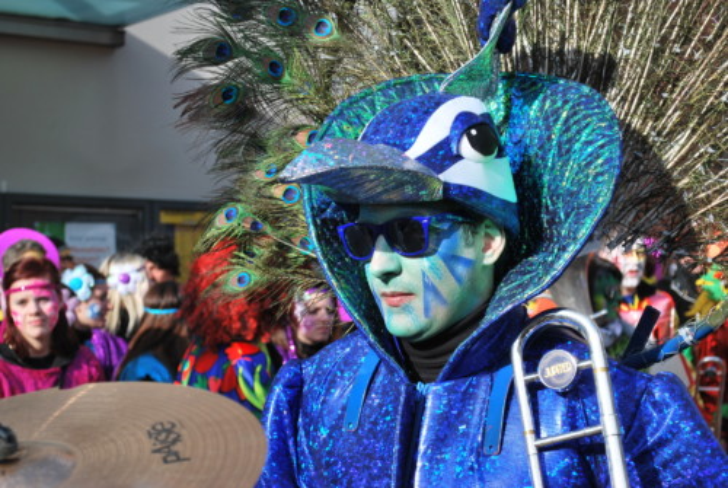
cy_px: 244
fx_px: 1671
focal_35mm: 82
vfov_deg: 16.6
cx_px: 364
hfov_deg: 24.6
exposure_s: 1/200
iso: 100
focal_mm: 55
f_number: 7.1
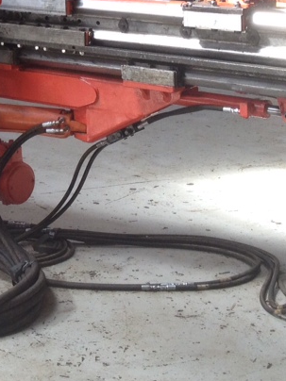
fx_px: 1223
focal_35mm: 111
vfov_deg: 17.2
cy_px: -22
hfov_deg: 13.1
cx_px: -26
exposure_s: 1/120
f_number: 2.4
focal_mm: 4.28
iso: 64
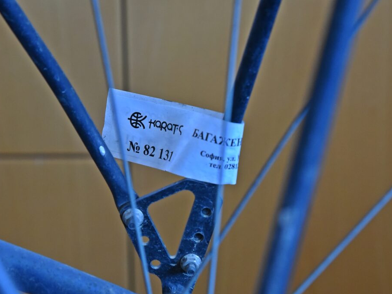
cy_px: 147
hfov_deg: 25.6
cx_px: 195
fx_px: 861
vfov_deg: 19.4
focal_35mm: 76
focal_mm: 70
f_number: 5.6
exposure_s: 1/80
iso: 4000
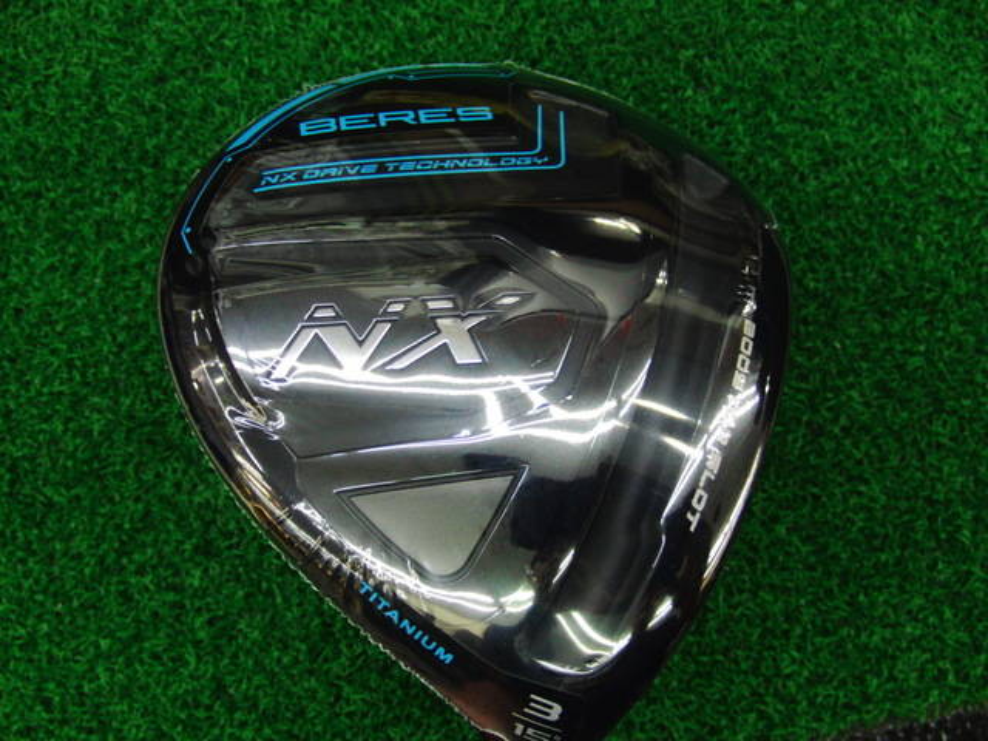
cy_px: 370
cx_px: 494
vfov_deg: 38.7
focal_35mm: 37
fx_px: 1056
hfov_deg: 50.1
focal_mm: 6.42
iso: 400
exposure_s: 1/60
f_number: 3.6
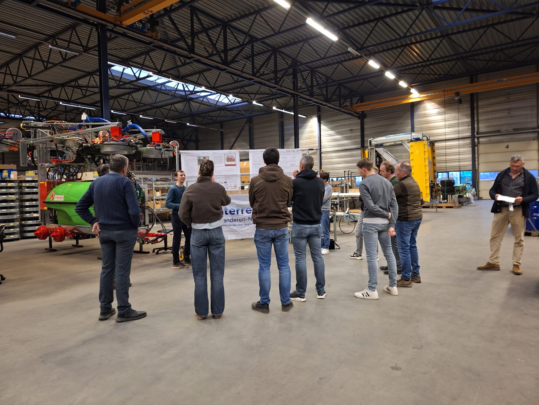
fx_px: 358
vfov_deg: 58.9
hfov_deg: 73.9
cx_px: 270
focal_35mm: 23
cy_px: 202
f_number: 1.8
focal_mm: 5.54
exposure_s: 1/33
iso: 320
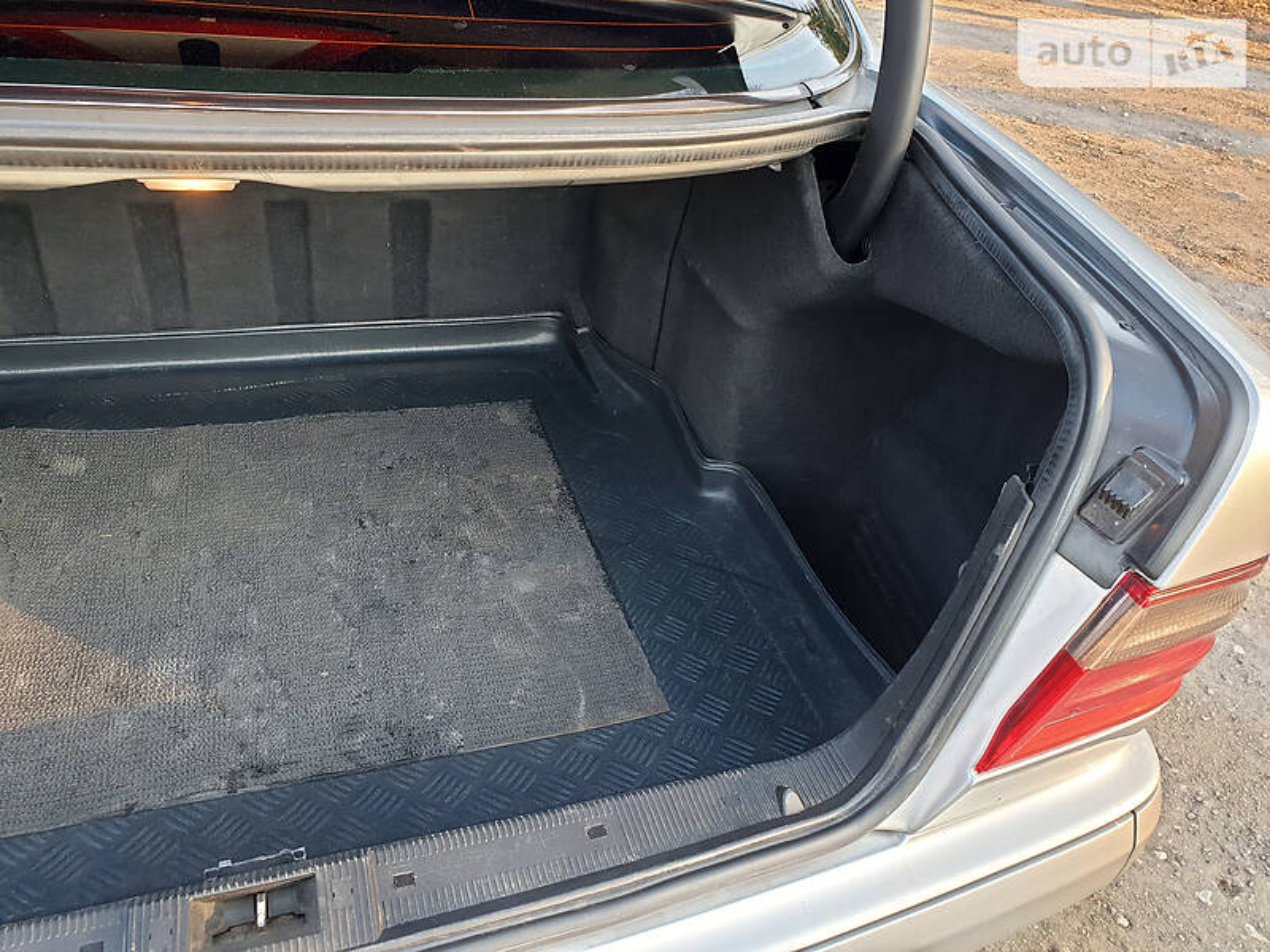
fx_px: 954
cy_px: 476
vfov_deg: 53.1
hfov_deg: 67.3
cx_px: 635
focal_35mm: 26
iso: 64
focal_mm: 4.3
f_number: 2.4
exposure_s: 1/38
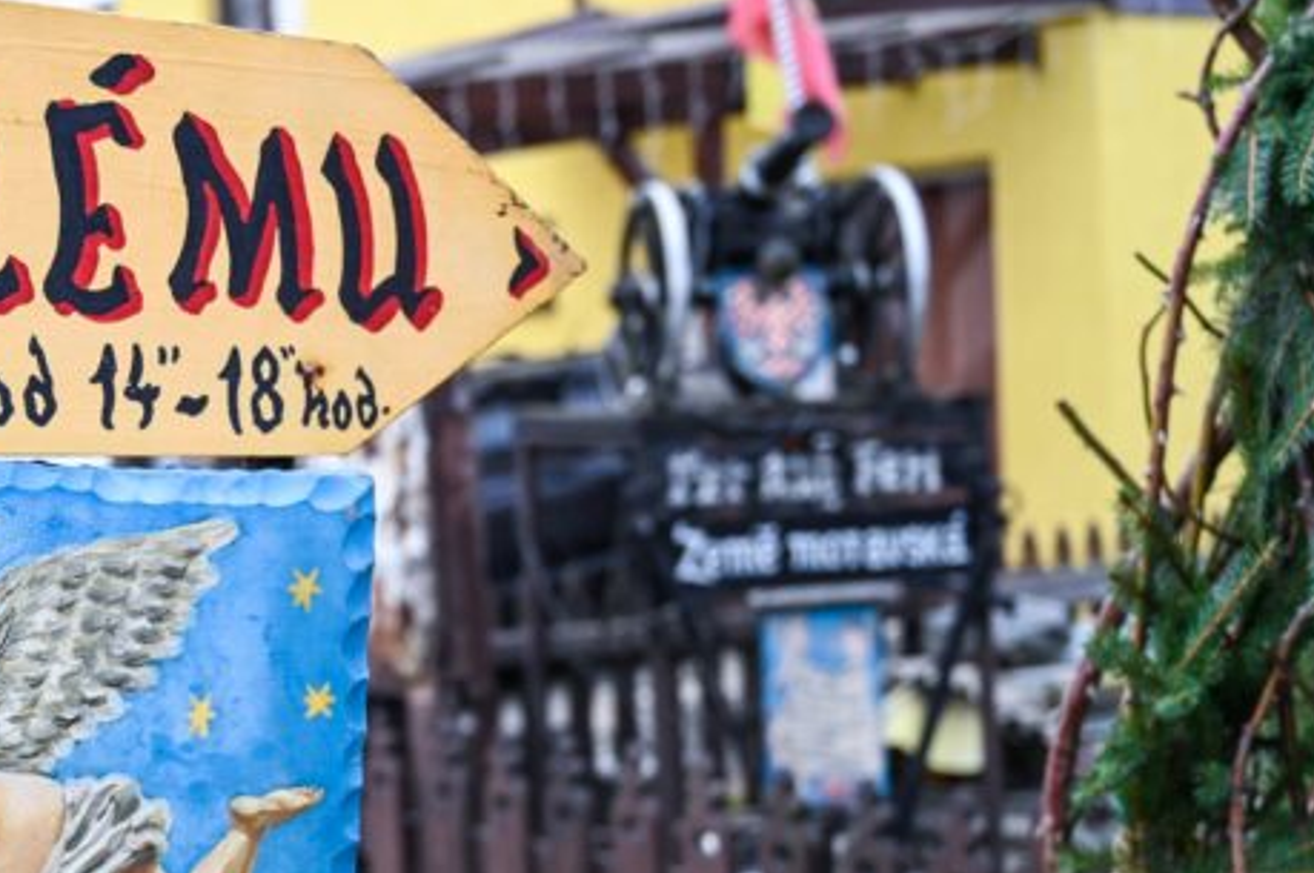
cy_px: 611
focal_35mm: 67
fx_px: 2443
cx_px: 235
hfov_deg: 29.3
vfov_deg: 20.2
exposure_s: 1/320
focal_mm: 40
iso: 800
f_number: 4
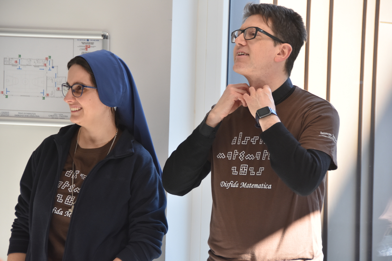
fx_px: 1715
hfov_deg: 13.0
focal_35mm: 158
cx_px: 196
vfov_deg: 8.7
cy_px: 130
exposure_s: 1/160
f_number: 6.3
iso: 800
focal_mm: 105
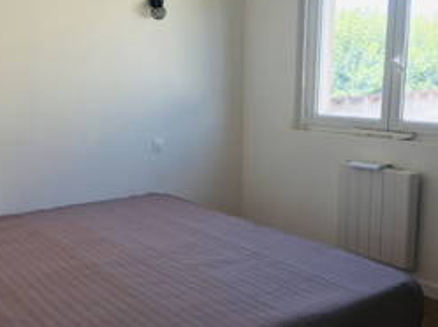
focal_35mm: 42
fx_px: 531
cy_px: 172
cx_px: 150
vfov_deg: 34.3
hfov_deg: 44.3
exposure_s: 1/100
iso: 40
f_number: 2.2
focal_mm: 4.15
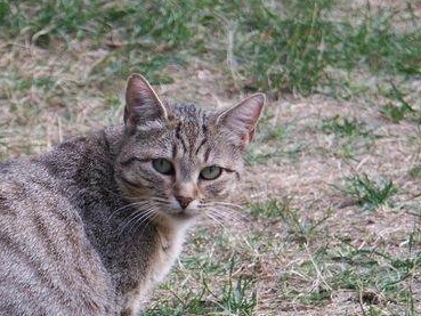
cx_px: 54
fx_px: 4465
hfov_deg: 5.4
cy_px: 261
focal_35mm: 367
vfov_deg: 4.1
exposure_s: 1/180
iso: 125
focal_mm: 50.48
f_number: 3.5
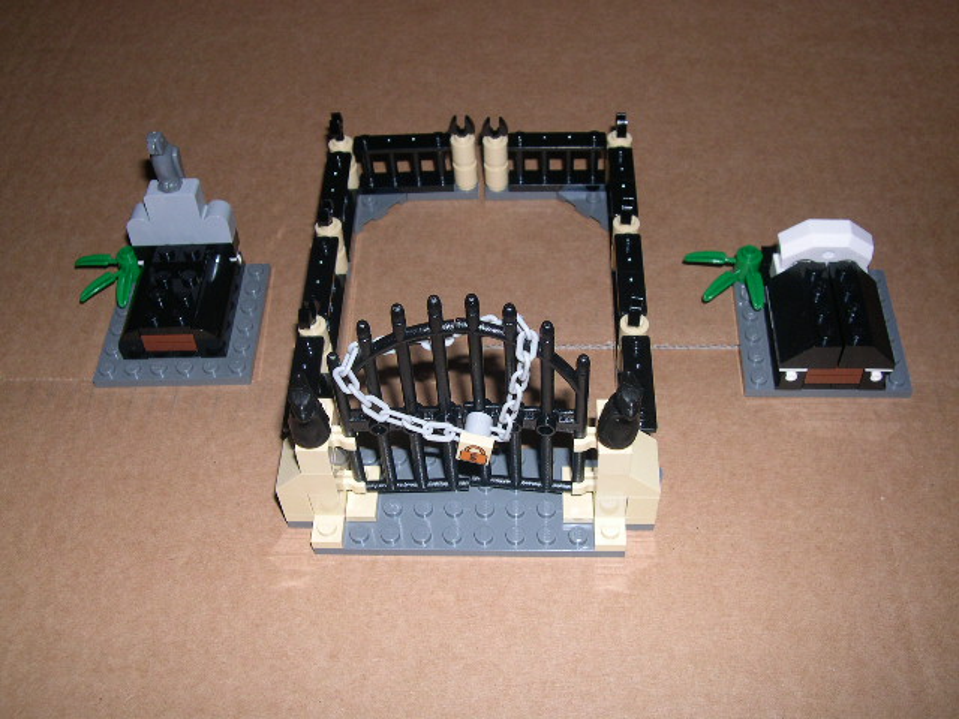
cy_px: 360
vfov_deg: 37.7
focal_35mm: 38
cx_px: 480
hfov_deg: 49.0
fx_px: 1053
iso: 100
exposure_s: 1/60
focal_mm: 8
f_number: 7.6
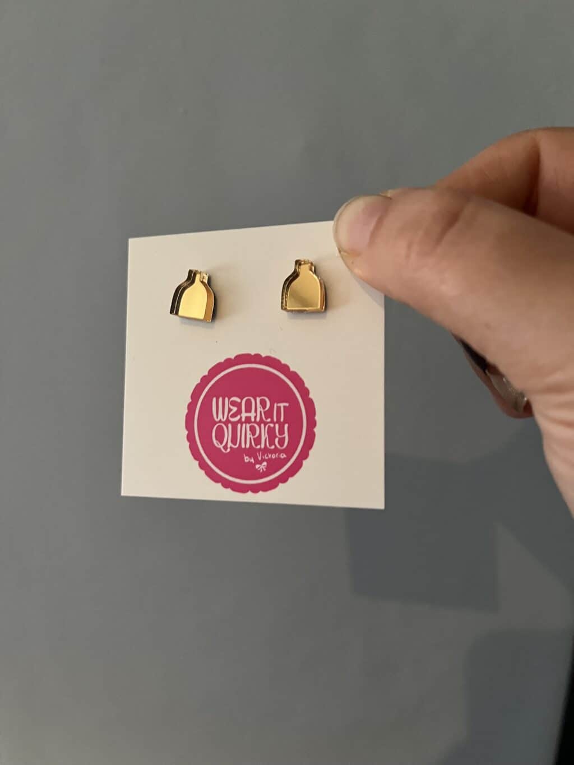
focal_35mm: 26
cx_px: 287
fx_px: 575
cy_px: 382
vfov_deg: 67.3
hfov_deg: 53.1
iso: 500
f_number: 1.6
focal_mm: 5.1
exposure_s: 1/50
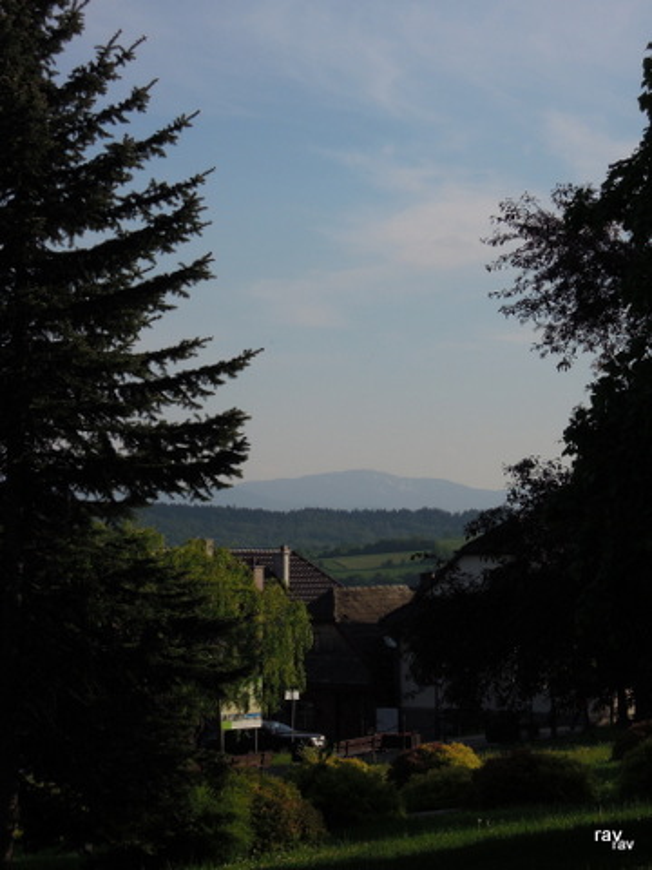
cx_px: 326
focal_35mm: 100
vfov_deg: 19.6
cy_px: 435
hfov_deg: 14.8
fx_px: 2511
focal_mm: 17.9
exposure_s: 1/800
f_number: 5.5
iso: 160
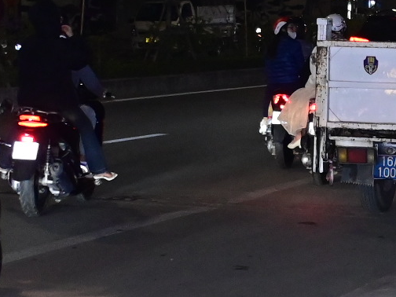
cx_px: 513
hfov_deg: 11.4
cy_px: 116
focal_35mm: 169
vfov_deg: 8.8
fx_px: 1933
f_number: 4
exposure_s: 1/200
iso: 3200
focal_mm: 30
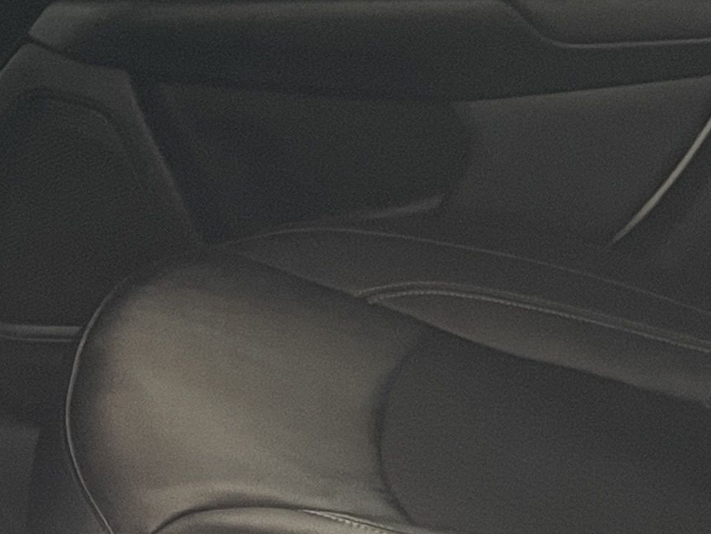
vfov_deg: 12.0
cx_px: 115
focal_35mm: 123
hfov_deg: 15.9
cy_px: 427
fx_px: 2526
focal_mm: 4.2
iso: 250
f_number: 1.6
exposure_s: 1/50
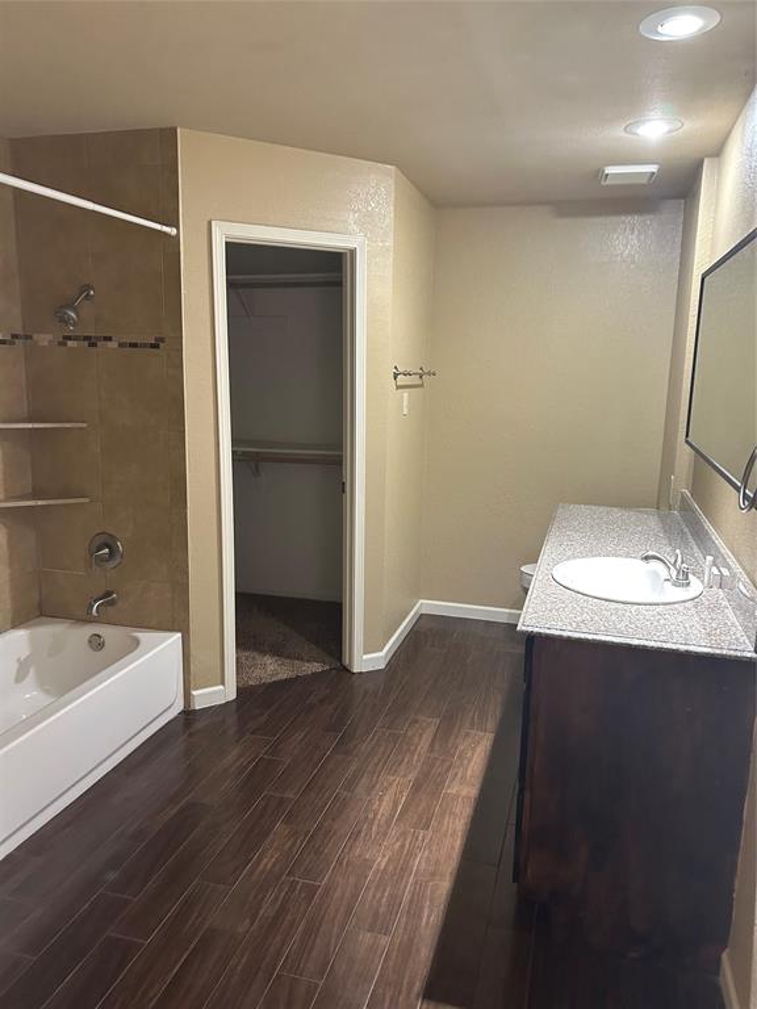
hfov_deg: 53.1
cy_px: 504
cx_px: 378
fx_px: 758
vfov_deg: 67.3
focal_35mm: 26
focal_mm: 5.7
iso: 250
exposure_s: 1/60
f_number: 1.5
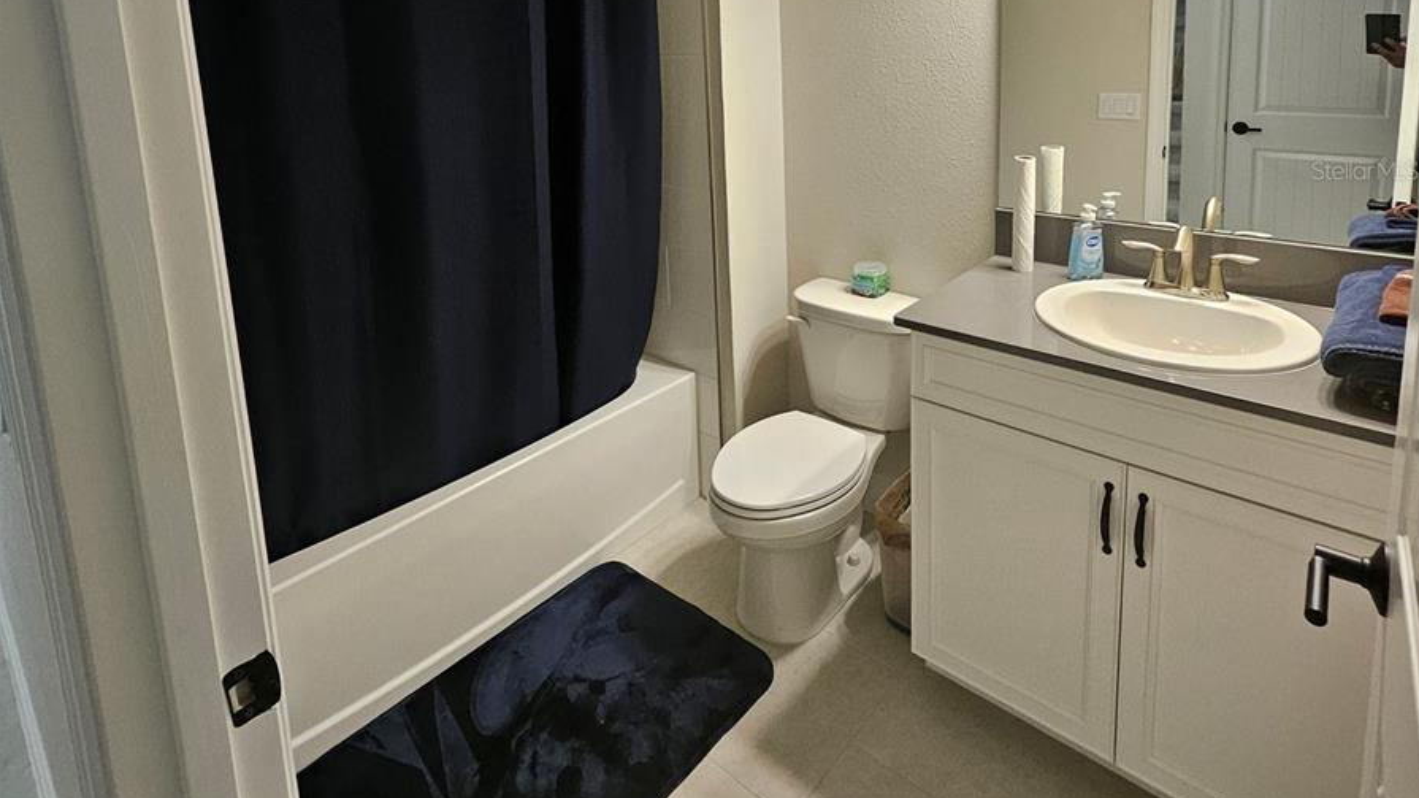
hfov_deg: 89.6
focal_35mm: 19
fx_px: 715
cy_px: 170
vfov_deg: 54.6
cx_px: 710
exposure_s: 1/60
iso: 200
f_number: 2.2
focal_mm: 1.74
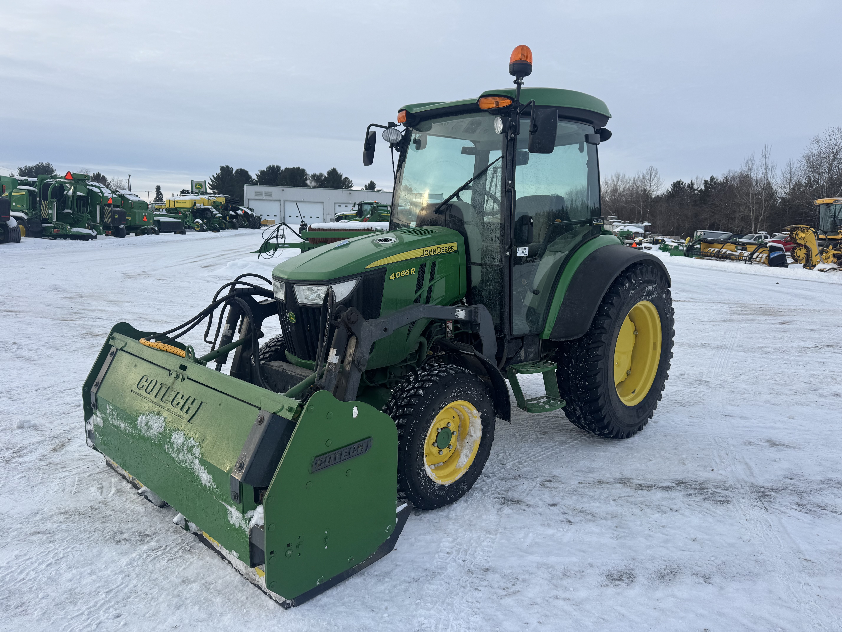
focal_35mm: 24
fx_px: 584
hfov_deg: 71.6
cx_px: 421
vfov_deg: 56.8
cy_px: 316
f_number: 1.78
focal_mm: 6.76
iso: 80
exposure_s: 1/1721
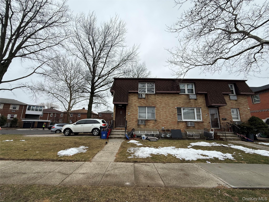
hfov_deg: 102.1
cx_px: 134
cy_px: 101
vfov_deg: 85.7
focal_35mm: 14
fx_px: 109
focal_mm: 2.22
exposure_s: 1/465
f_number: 2.2
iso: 64
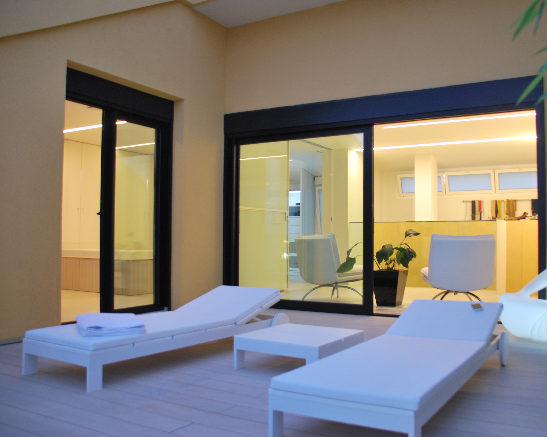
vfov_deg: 47.1
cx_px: 332
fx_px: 502
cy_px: 220
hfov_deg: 56.7
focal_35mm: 31
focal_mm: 18
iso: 200
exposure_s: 1/15
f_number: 4
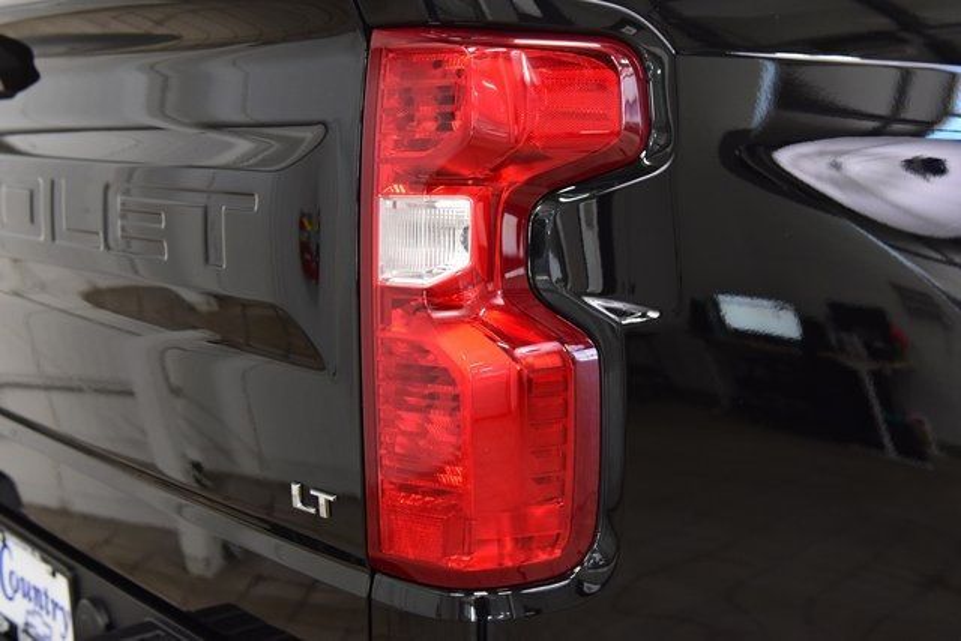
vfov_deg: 25.1
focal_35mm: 54
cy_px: 320
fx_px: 1442
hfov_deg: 36.9
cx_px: 480
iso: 1600
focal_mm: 36
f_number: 4
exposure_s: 1/60
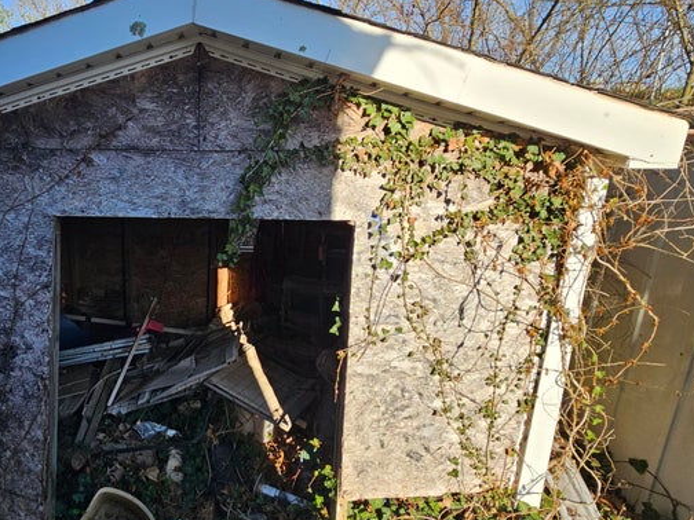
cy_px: 281
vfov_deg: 61.0
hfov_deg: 73.1
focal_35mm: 22
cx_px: 210
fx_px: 441
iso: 50
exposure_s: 1/1041
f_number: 2.2
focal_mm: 2.2
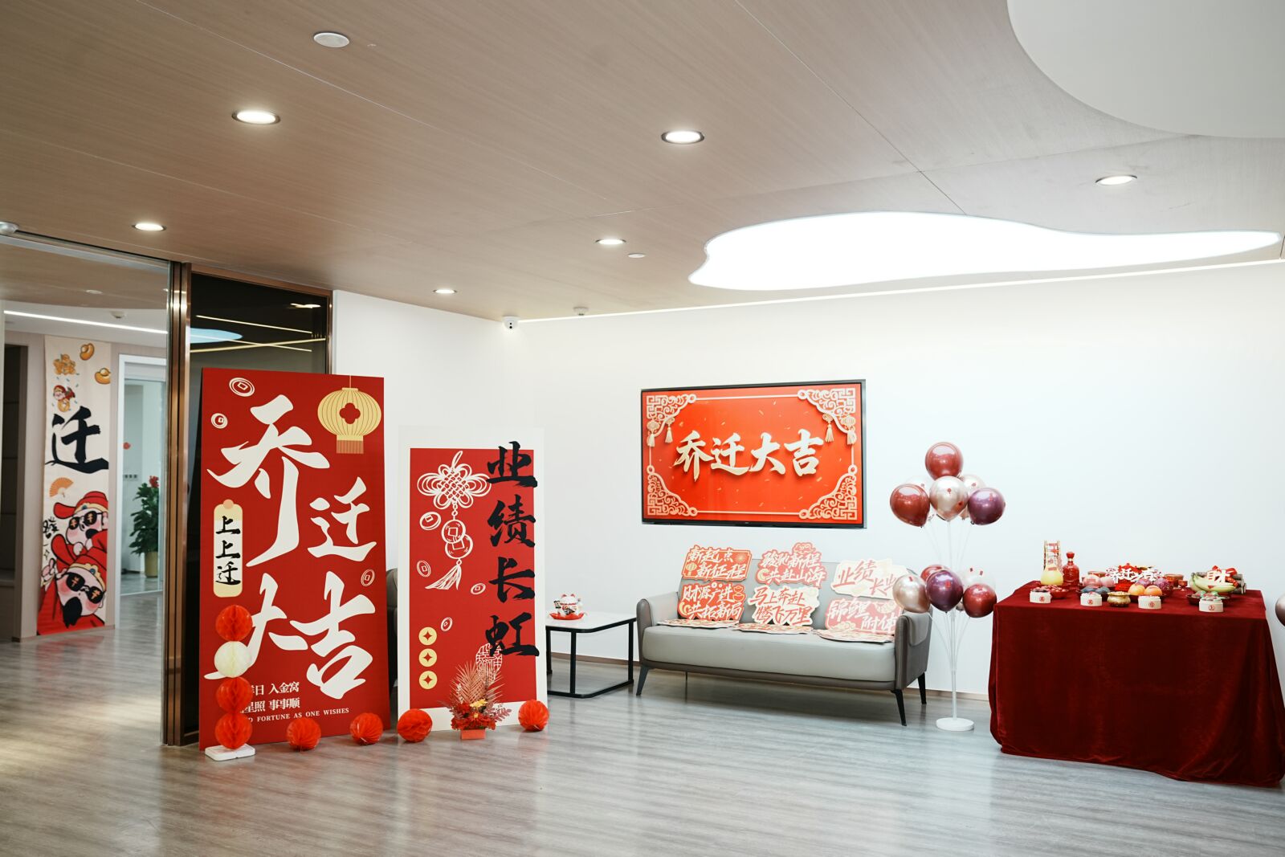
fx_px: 1071
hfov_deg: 61.9
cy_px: 428
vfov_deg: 43.6
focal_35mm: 30
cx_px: 642
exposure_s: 1/60
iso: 640
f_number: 4.5
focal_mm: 30
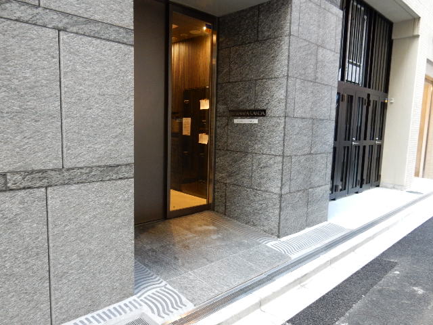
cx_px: 216
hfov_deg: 69.4
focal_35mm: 25
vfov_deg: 54.9
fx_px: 313
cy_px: 162
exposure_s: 1/25
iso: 400
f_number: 3.7
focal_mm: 4.5
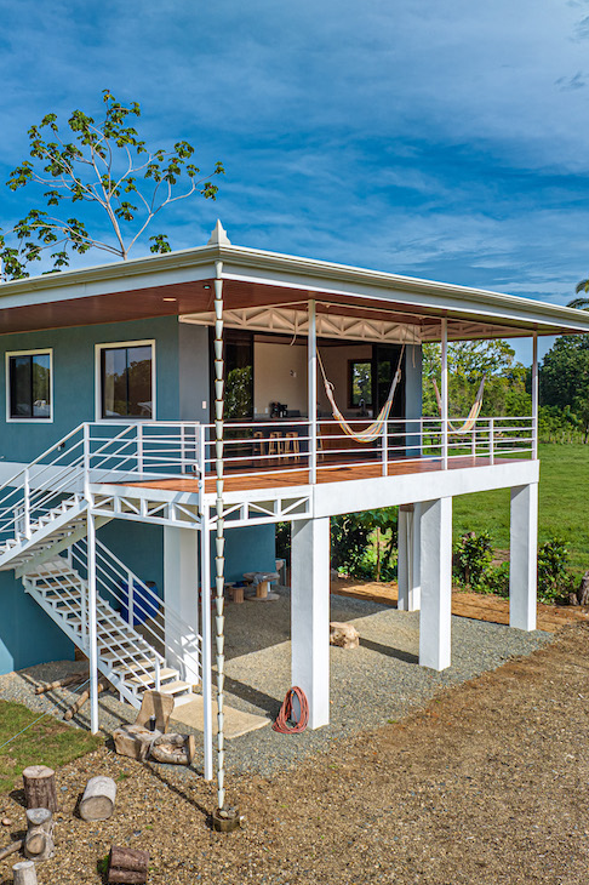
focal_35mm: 35
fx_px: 860
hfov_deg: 37.5
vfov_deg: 54.5
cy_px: 444
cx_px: 212
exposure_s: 1/6400
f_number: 2.8
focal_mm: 12.29
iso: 110
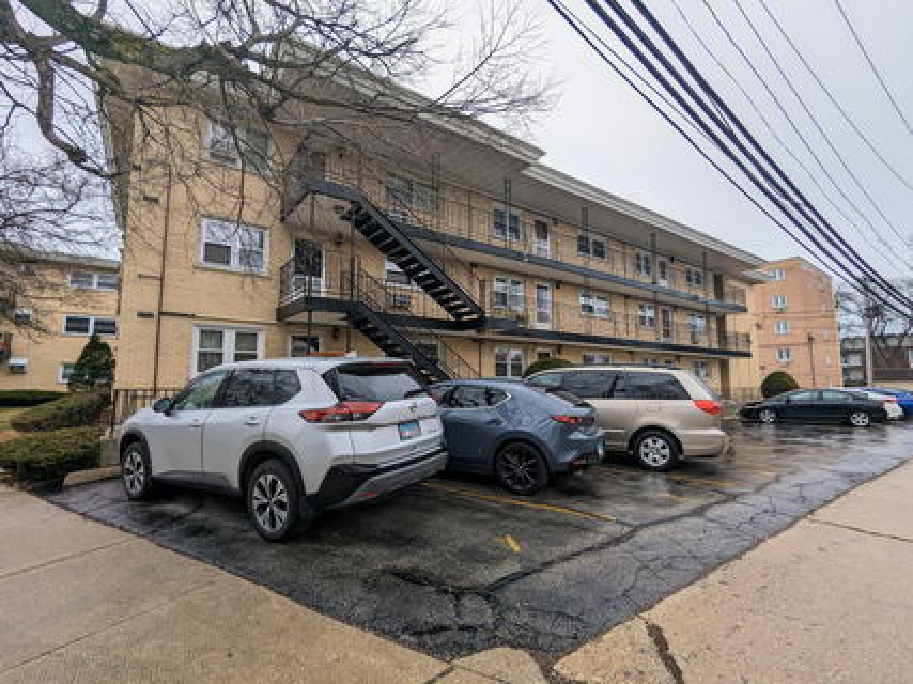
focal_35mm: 16
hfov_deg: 94.5
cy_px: 342
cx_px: 456
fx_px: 422
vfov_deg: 78.1
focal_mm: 2.35
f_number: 2.2
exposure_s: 1/628
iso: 50
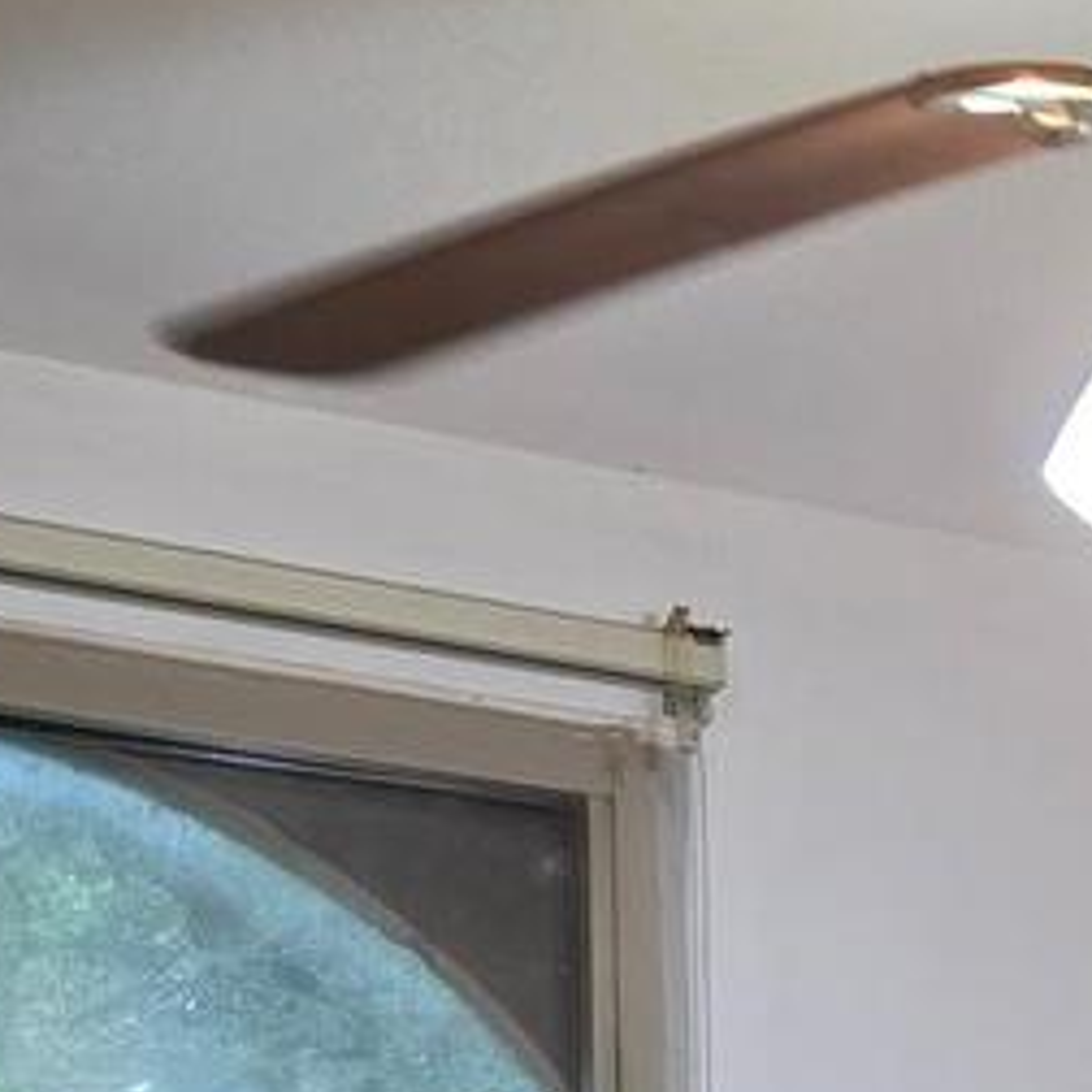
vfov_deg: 12.9
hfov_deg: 13.9
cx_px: 1738
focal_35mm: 116
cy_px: 2245
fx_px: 4140
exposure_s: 1/120
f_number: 1.7
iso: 160
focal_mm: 6.3
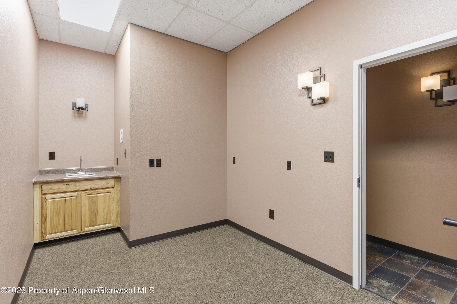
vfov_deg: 70.4
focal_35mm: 17
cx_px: 228
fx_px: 216
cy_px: 152
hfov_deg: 93.3
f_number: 7.1
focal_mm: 17
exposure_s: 1/6
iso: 100
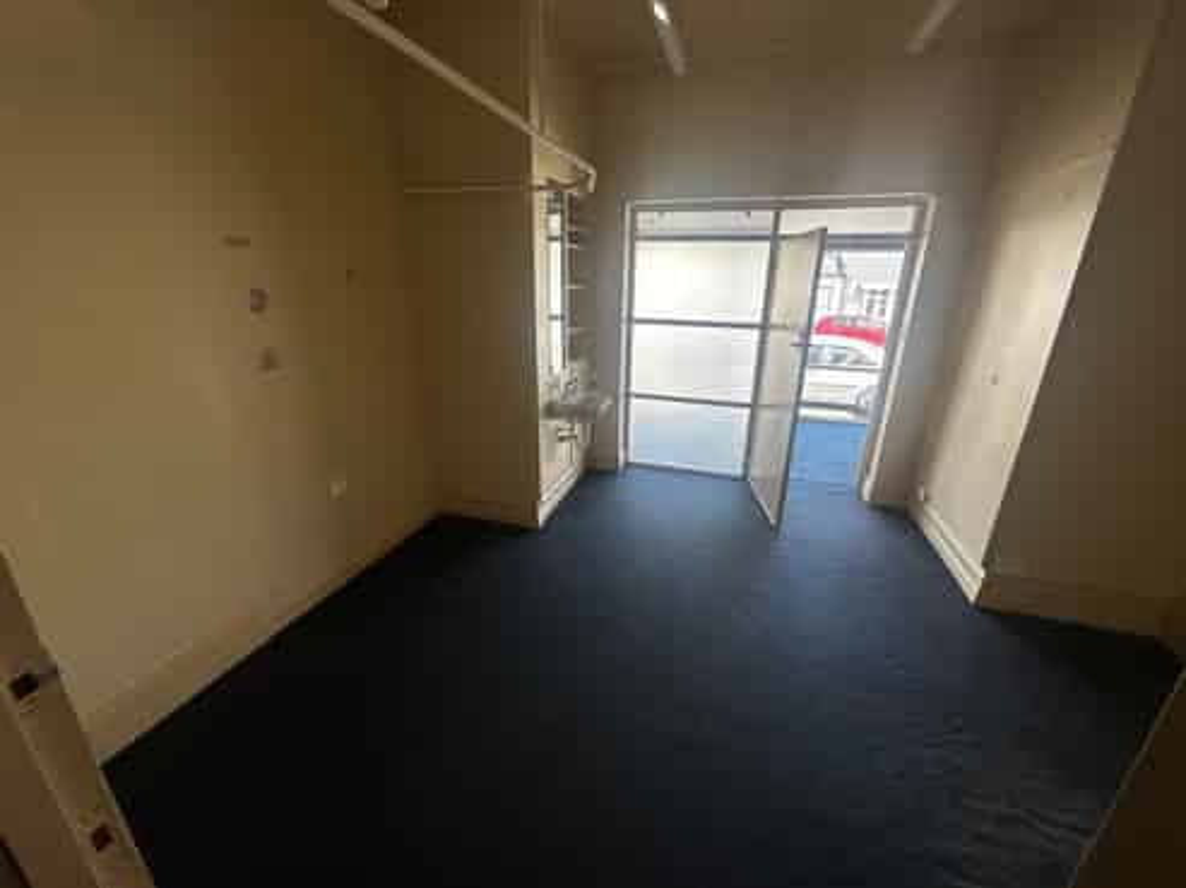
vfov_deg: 85.6
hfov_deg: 102.1
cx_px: 593
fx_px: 479
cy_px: 444
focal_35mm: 14
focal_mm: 2.22
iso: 40
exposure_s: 1/101
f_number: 2.2
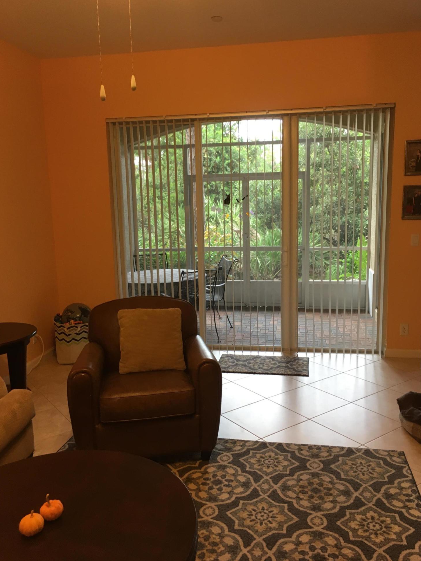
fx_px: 486
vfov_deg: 59.9
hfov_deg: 46.8
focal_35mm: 30
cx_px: 217
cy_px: 272
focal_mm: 4.15
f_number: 2.2
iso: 64
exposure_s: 1/30
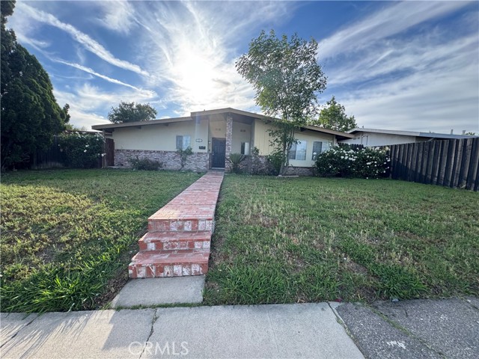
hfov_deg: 102.1
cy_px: 180
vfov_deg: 85.7
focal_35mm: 14
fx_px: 194
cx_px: 240
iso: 40
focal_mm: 2.22
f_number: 2.2
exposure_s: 1/537
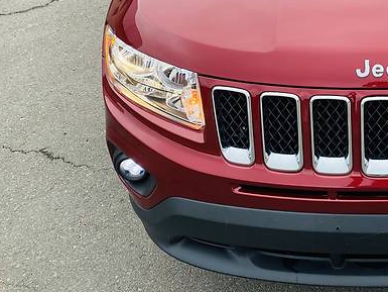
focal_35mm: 54
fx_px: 605
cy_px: -3
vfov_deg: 25.6
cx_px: 376
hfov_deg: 33.0
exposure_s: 1/224
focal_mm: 4.2
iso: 32
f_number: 1.8
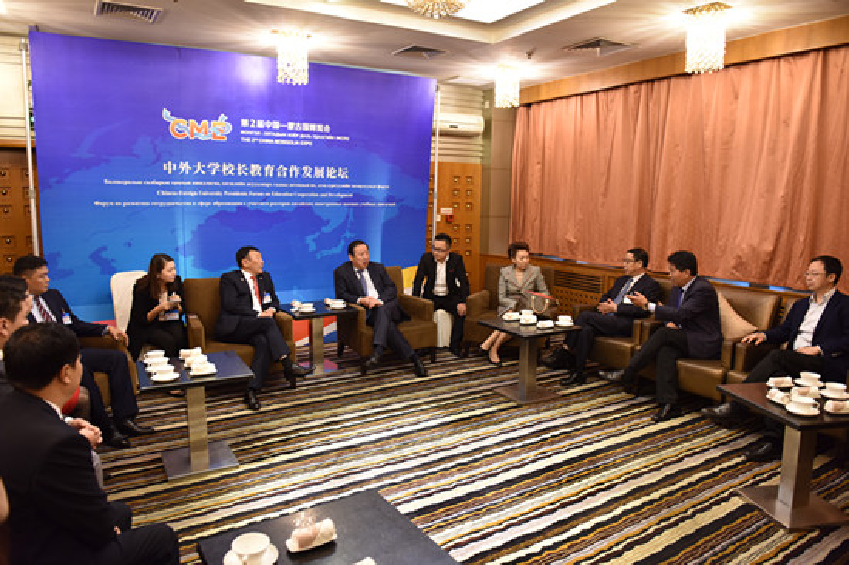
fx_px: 566
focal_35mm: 24
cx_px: 424
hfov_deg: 73.8
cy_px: 282
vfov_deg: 53.1
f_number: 3.2
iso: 1000
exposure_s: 1/40
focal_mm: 24
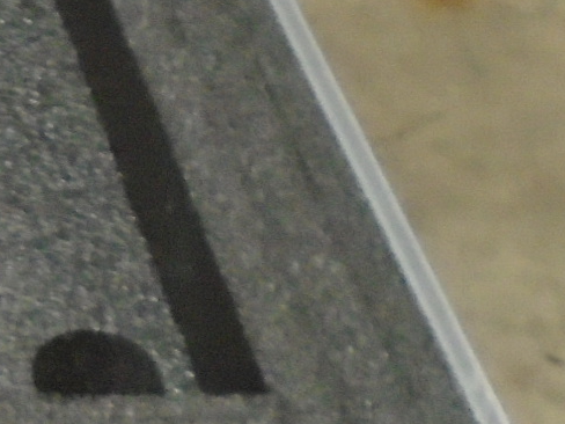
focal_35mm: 138
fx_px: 2252
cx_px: -720
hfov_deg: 12.0
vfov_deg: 10.7
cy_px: 59
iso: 400
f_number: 3.2
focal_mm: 4.6
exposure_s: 1/15
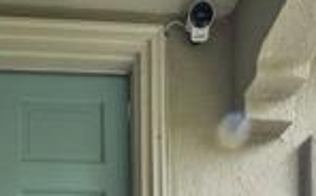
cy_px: 429
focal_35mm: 53
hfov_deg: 36.4
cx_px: 47
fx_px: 456
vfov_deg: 16.2
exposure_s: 1/20
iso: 320
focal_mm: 12
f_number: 11
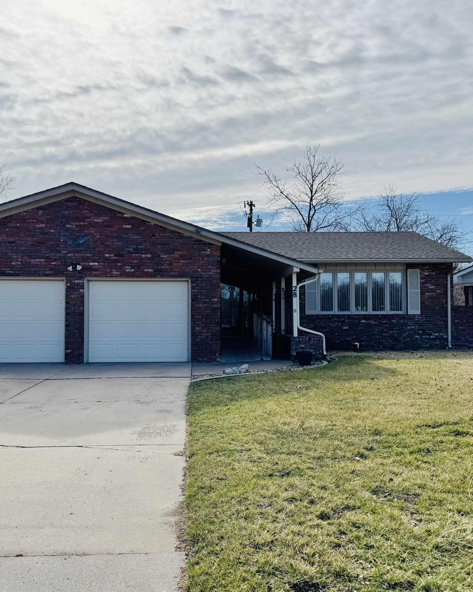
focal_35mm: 32
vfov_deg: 55.7
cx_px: 214
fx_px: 560
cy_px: 300
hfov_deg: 45.7
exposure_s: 1/9009
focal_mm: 6.76
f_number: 1.78
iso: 80
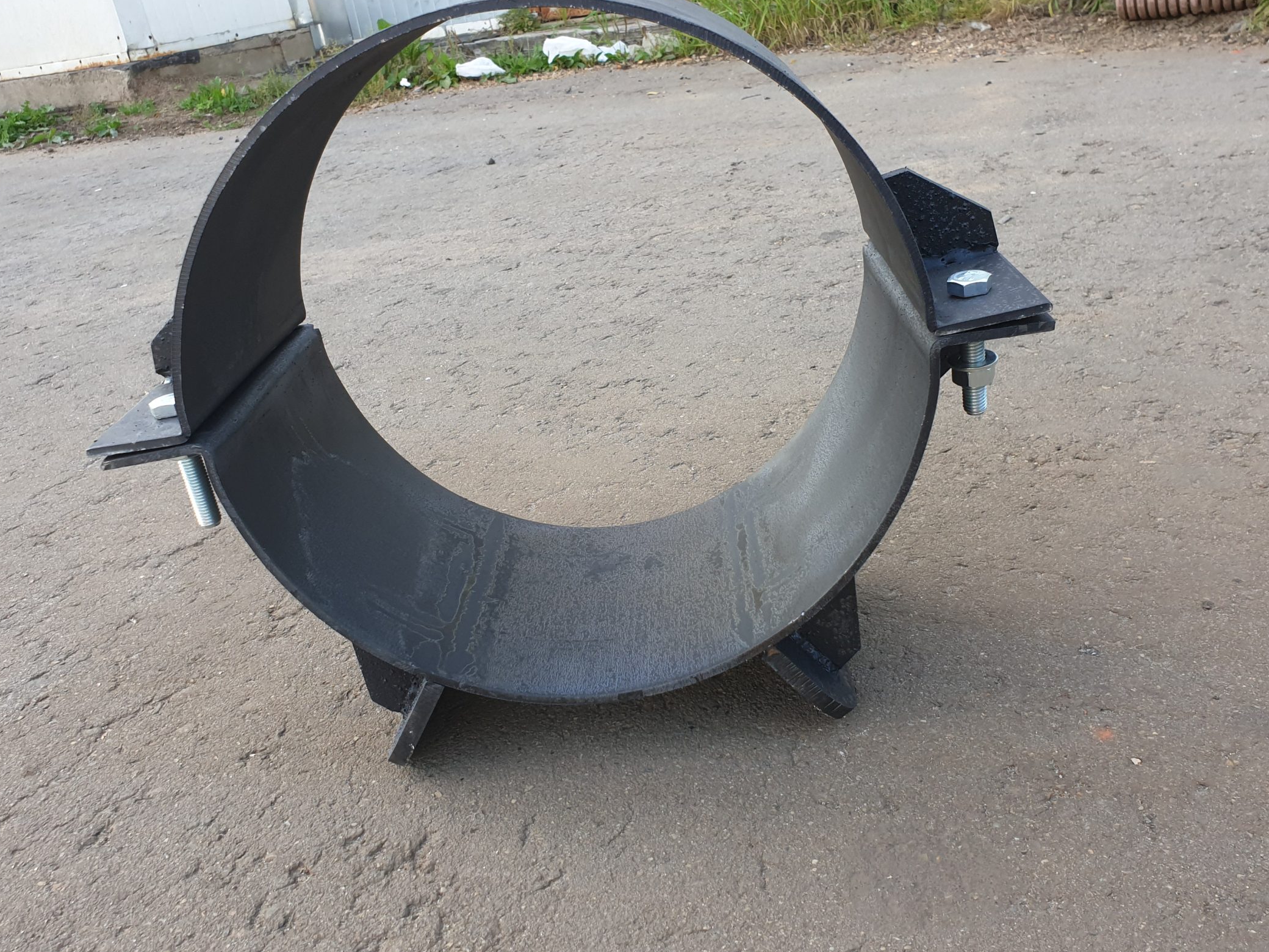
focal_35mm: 32
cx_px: 596
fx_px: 1173
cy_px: 472
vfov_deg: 44.2
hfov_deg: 56.8
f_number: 2.4
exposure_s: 1/100
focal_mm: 4.3
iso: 64
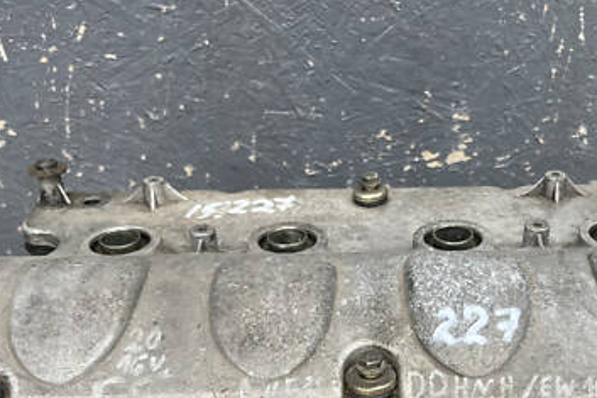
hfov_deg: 40.0
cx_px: 382
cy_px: 362
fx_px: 812
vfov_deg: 26.5
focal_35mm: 49
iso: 40
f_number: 1.6
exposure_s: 1/264
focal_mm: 5.1
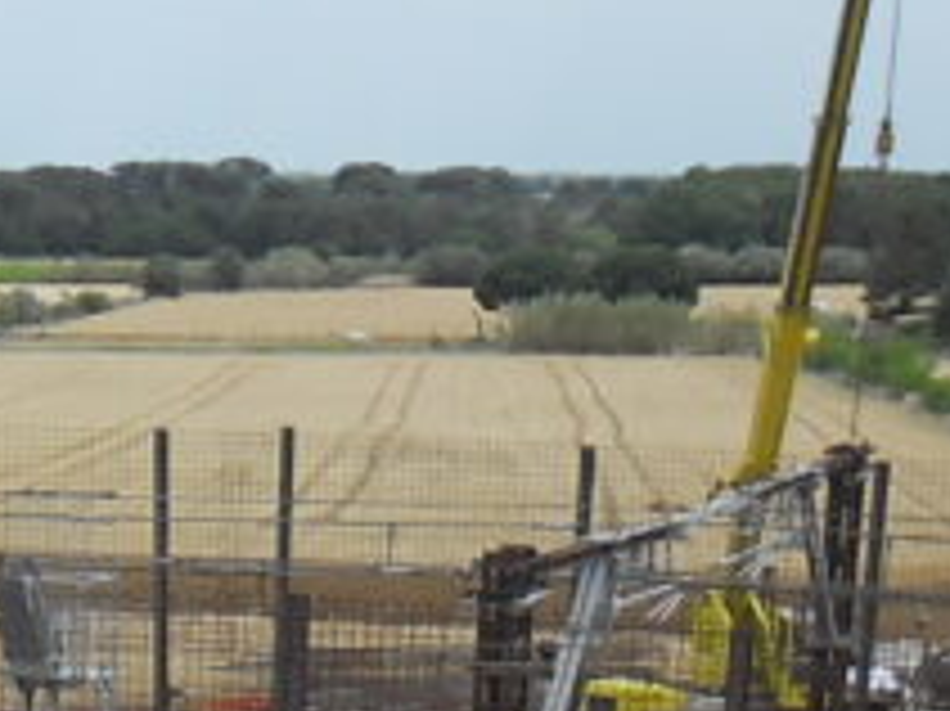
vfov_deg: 10.7
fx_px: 3593
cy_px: 1206
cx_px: -536
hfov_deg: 14.0
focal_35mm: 131
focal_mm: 4.9
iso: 80
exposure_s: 1/181
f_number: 9
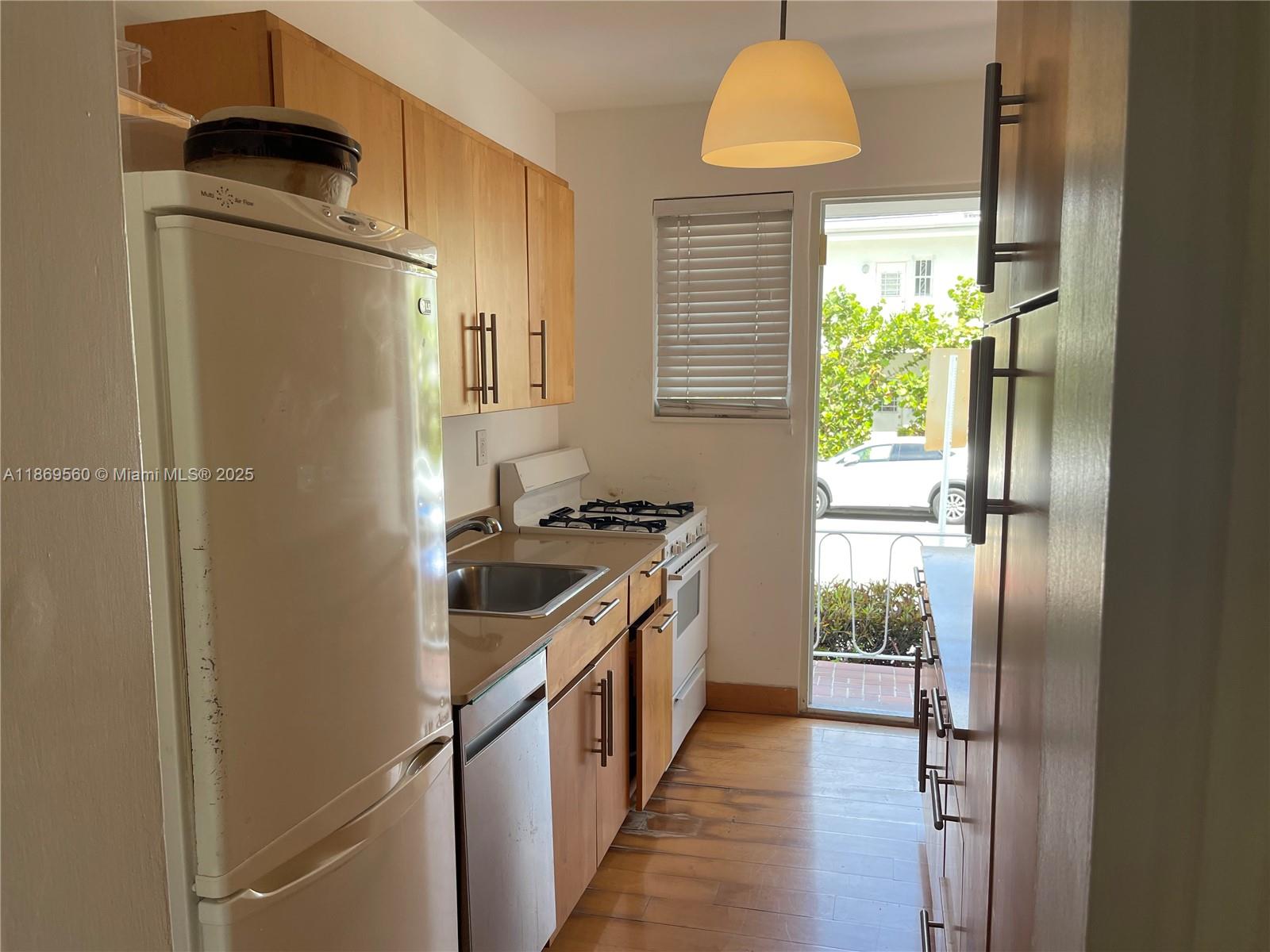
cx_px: 635
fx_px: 954
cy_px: 476
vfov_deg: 53.1
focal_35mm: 26
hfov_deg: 67.3
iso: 32
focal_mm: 5.1
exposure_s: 1/218
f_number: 1.6
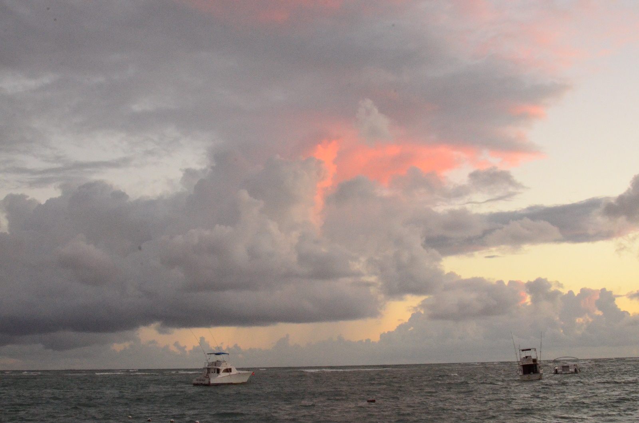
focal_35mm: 52
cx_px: 320
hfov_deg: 37.9
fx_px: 930
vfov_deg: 25.6
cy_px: 212
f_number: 22
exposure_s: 1/50
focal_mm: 35
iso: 4000
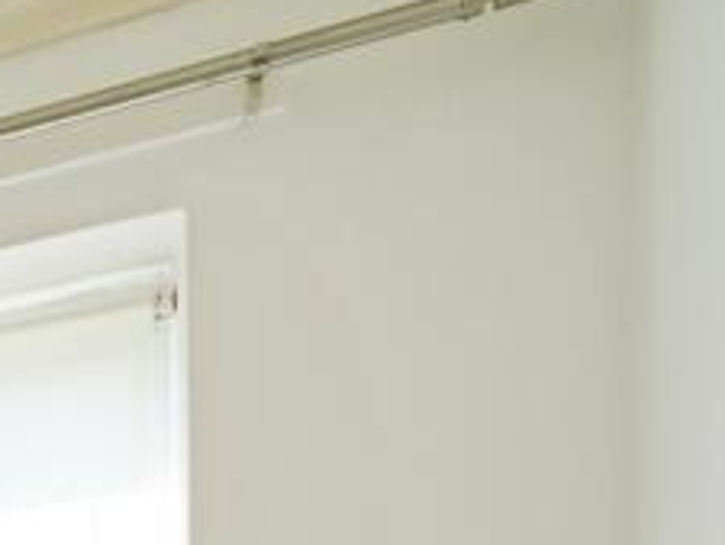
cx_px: -902
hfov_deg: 16.4
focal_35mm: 70
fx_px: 1467
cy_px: 1011
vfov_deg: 16.9
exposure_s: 1/250
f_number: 9
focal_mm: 16
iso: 1250
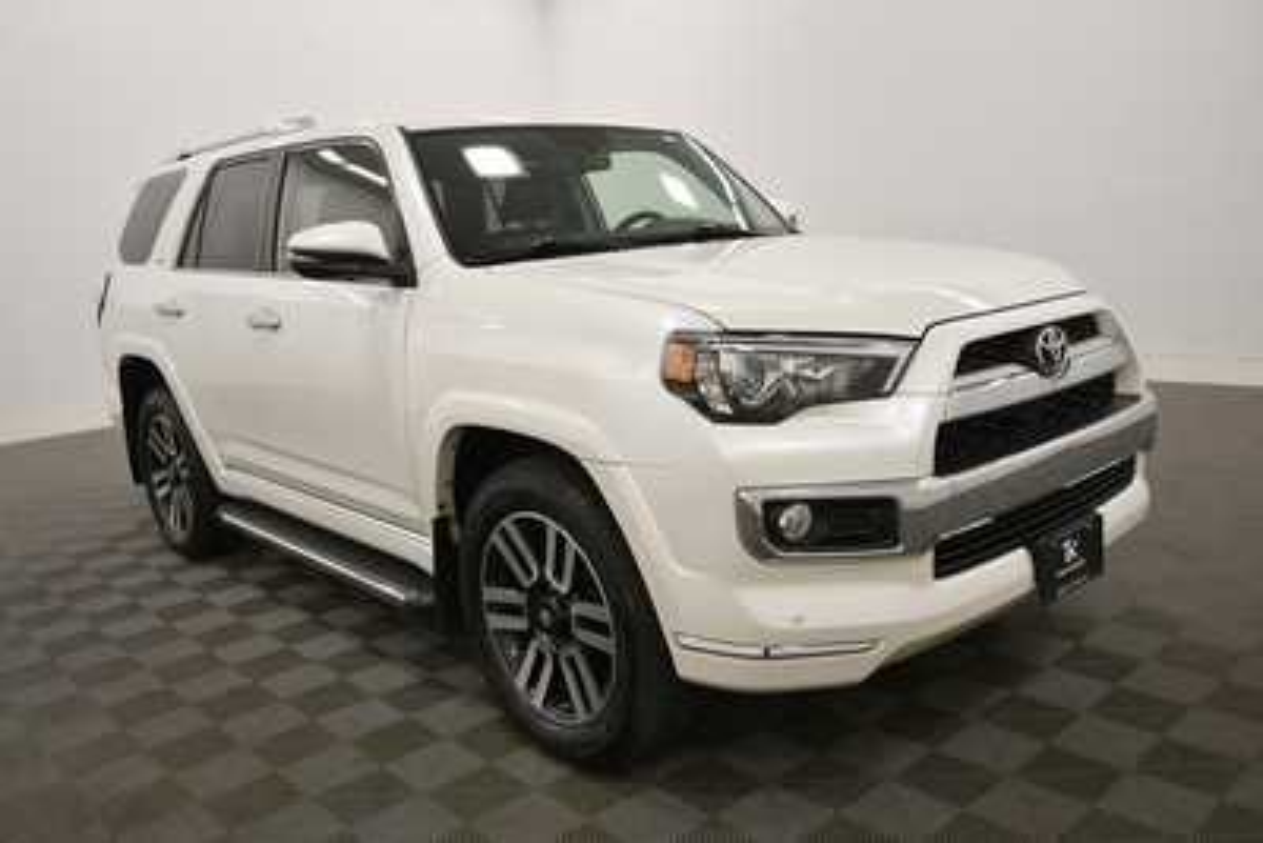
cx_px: 632
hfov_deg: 61.9
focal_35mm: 30
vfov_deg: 43.6
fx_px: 1053
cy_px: 422
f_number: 5.6
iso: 800
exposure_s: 1/250
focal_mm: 20
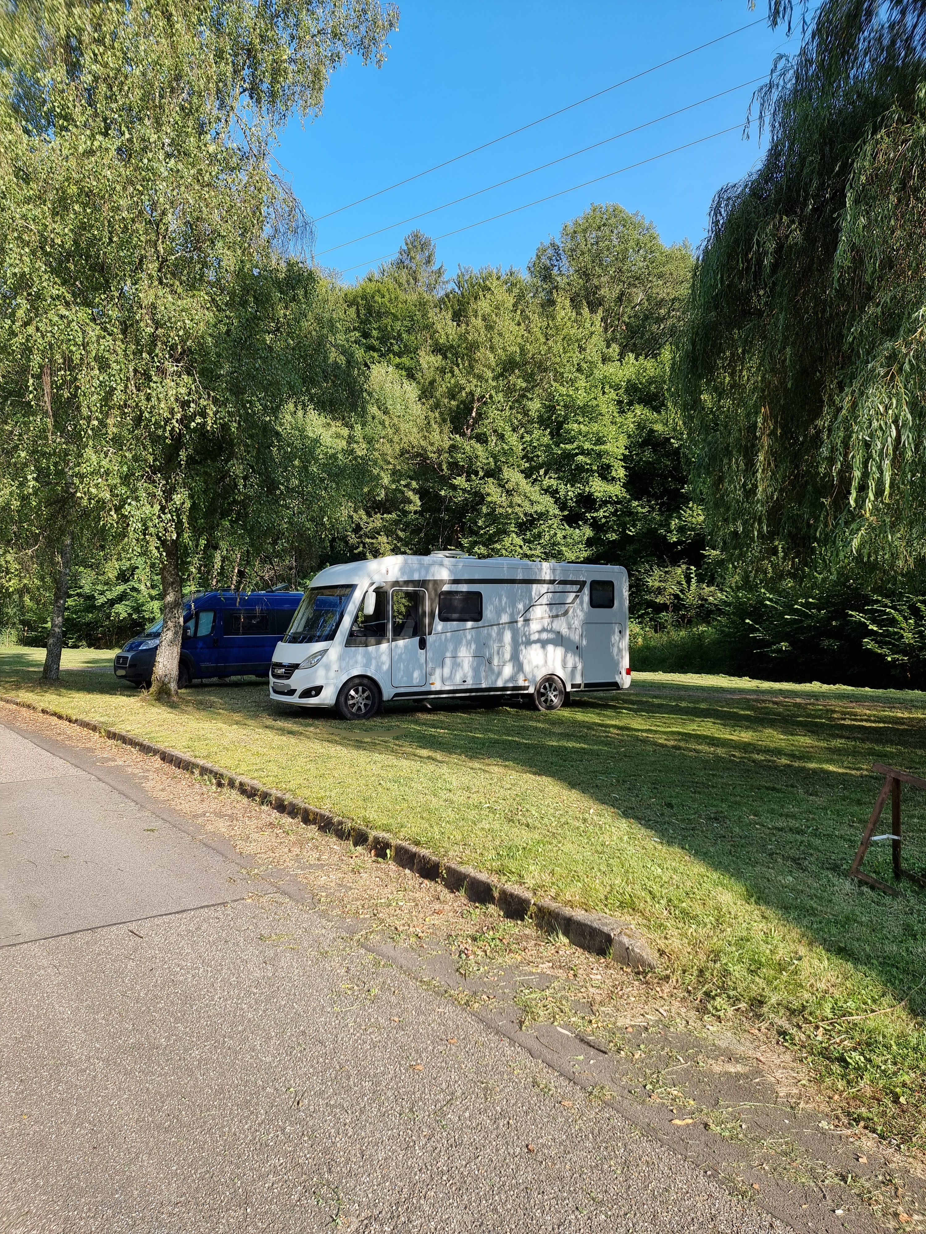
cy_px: 617
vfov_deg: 71.6
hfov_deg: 56.8
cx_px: 463
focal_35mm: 24
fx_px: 856
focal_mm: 6.7
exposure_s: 1/385
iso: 50
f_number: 1.8
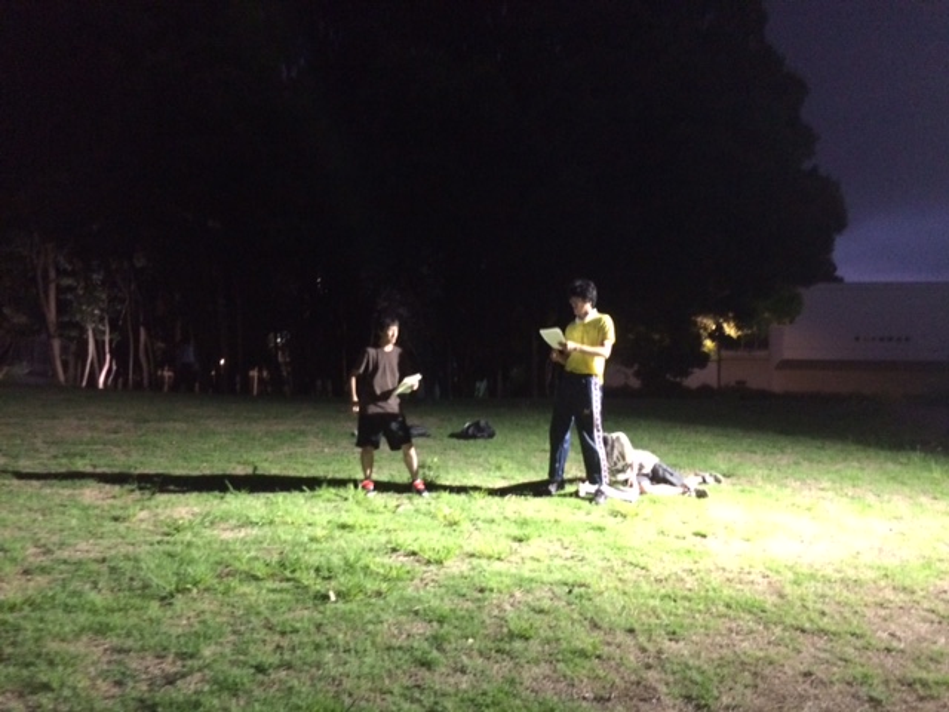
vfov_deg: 48.2
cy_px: 356
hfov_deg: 61.7
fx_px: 795
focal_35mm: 29
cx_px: 474
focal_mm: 4.15
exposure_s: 1/17
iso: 320
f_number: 2.2
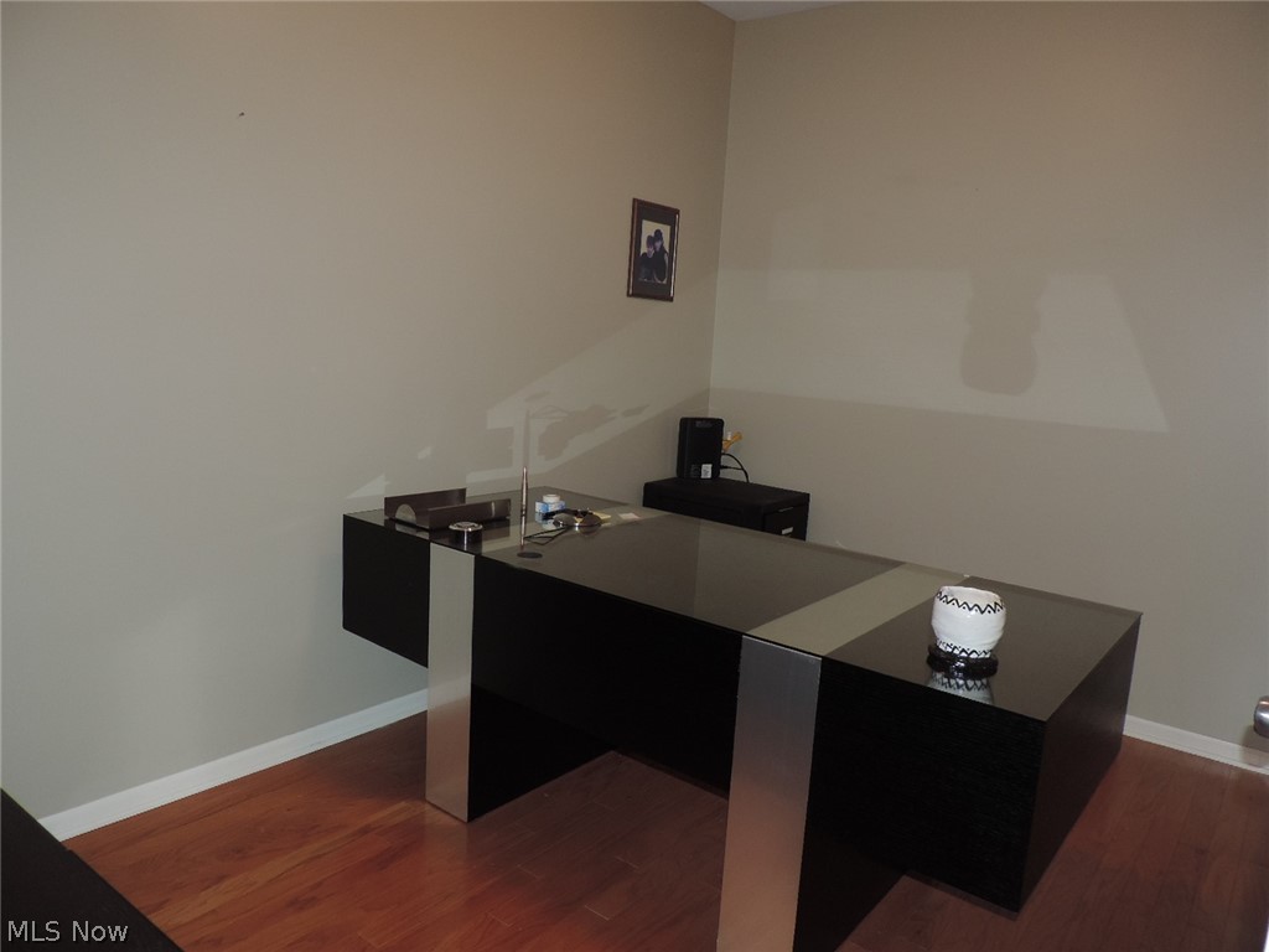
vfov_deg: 56.8
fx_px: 880
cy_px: 476
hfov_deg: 71.6
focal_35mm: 24
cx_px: 634
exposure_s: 1/30
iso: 200
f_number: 3
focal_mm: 4.3
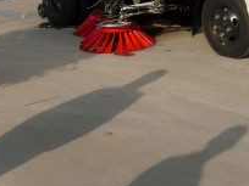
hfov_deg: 23.8
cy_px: -29
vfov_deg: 17.5
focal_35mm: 81
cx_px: 193
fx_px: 583
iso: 80
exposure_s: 1/160
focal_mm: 5.93
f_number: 9.4
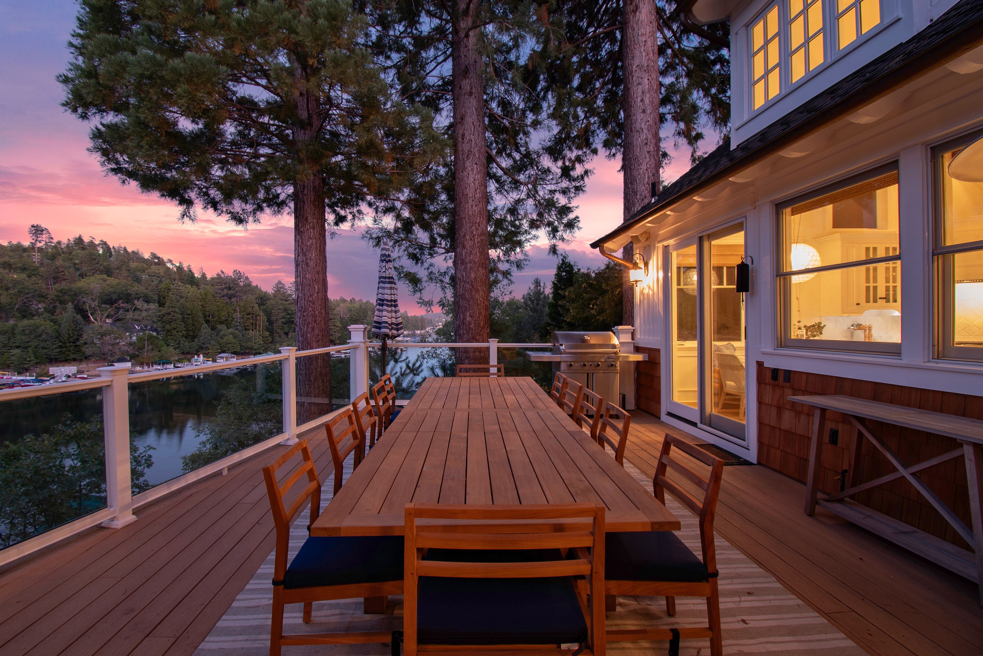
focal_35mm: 15
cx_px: 492
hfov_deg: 100.4
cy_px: 328
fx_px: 410
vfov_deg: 77.3
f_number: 8
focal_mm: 10
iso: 200
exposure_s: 3
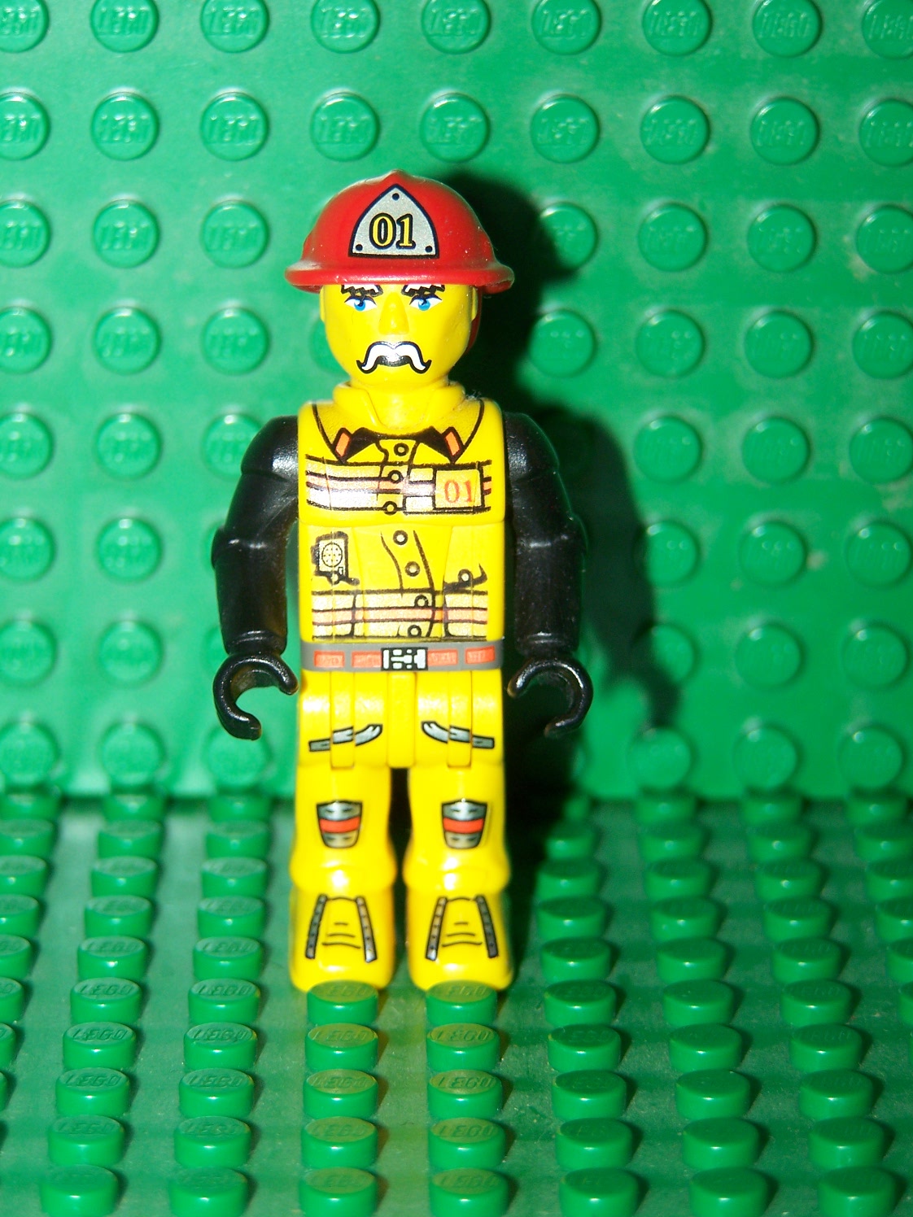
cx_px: 456
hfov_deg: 11.6
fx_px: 4501
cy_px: 608
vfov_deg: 15.4
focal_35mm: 128
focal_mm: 21.2
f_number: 3.2
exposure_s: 1/100
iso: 80
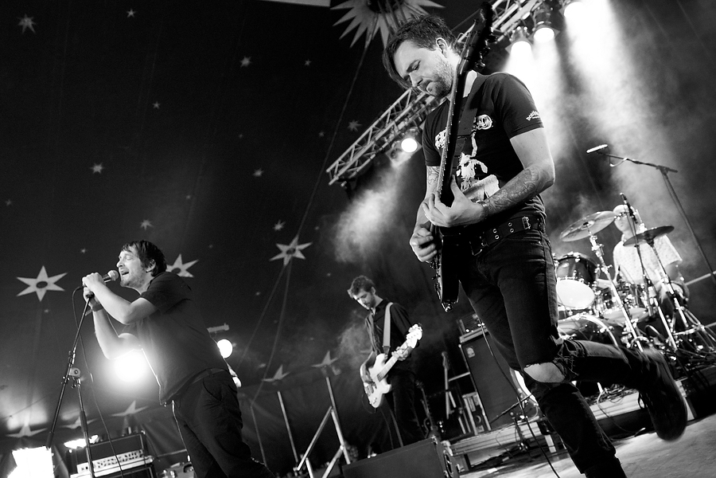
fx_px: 597
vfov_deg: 43.6
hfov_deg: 61.9
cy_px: 239
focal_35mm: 30
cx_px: 358
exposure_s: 1/60
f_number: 2
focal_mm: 20
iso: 800
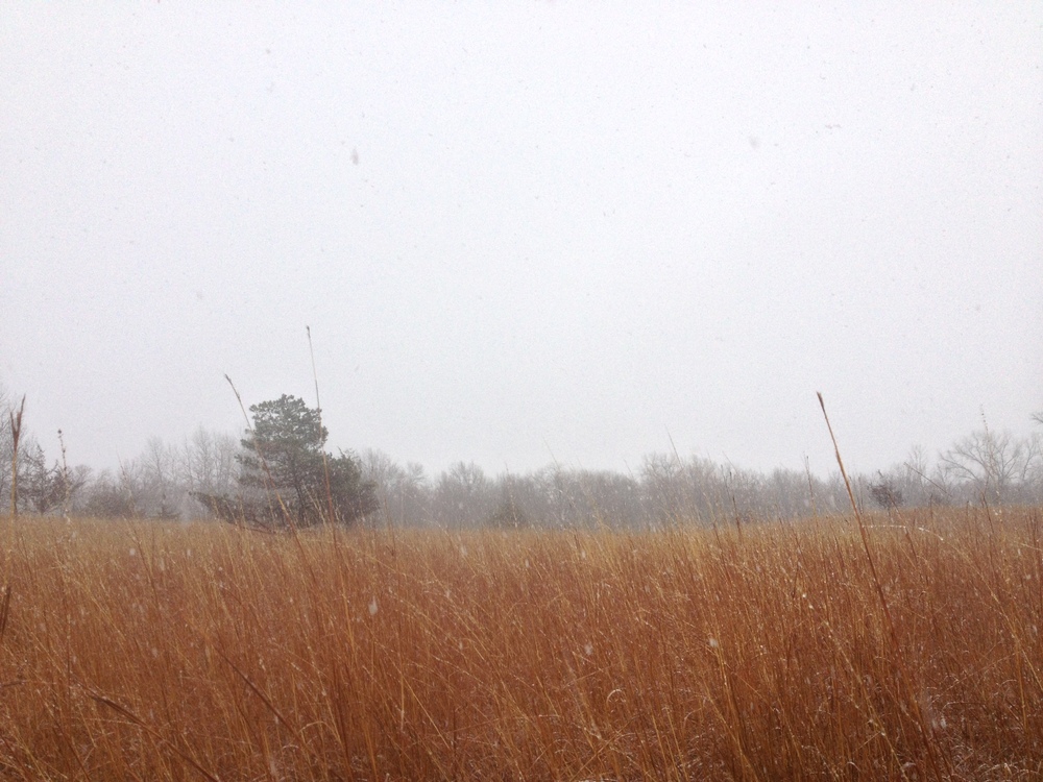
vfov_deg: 40.7
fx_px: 1055
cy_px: 391
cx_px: 522
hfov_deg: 52.6
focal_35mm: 35
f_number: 2.4
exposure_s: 1/161
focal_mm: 4.28
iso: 50
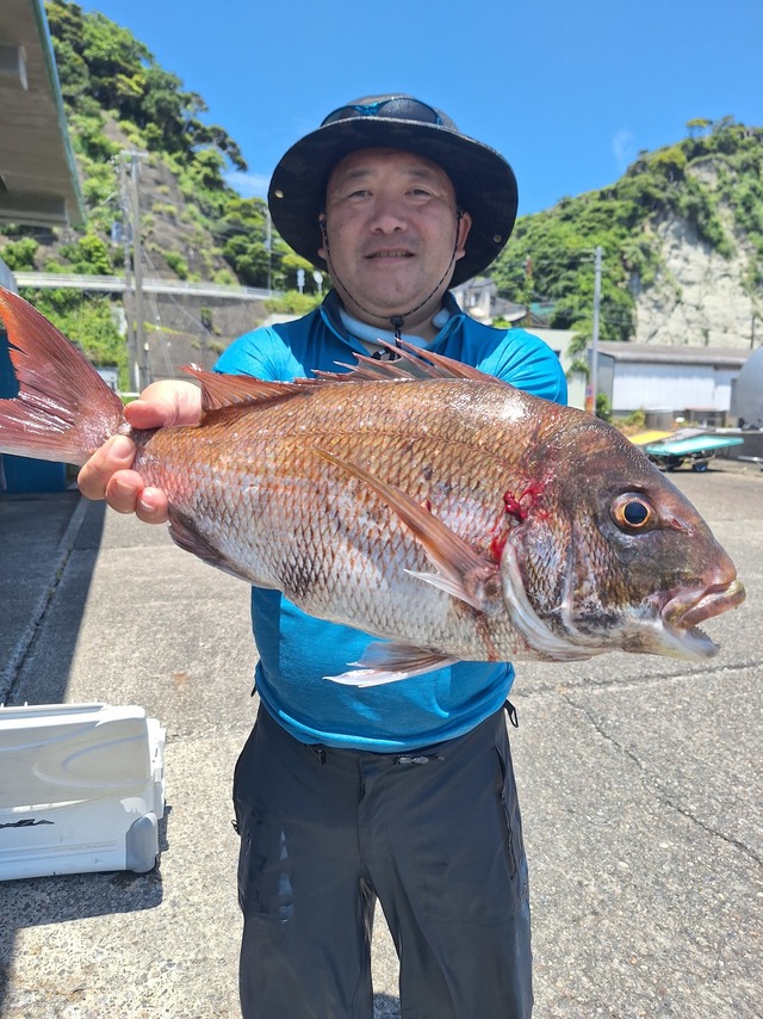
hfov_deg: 58.9
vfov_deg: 73.9
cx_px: 382
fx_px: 676
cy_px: 510
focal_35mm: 23
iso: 40
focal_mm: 5.54
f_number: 1.8
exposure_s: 1/1292
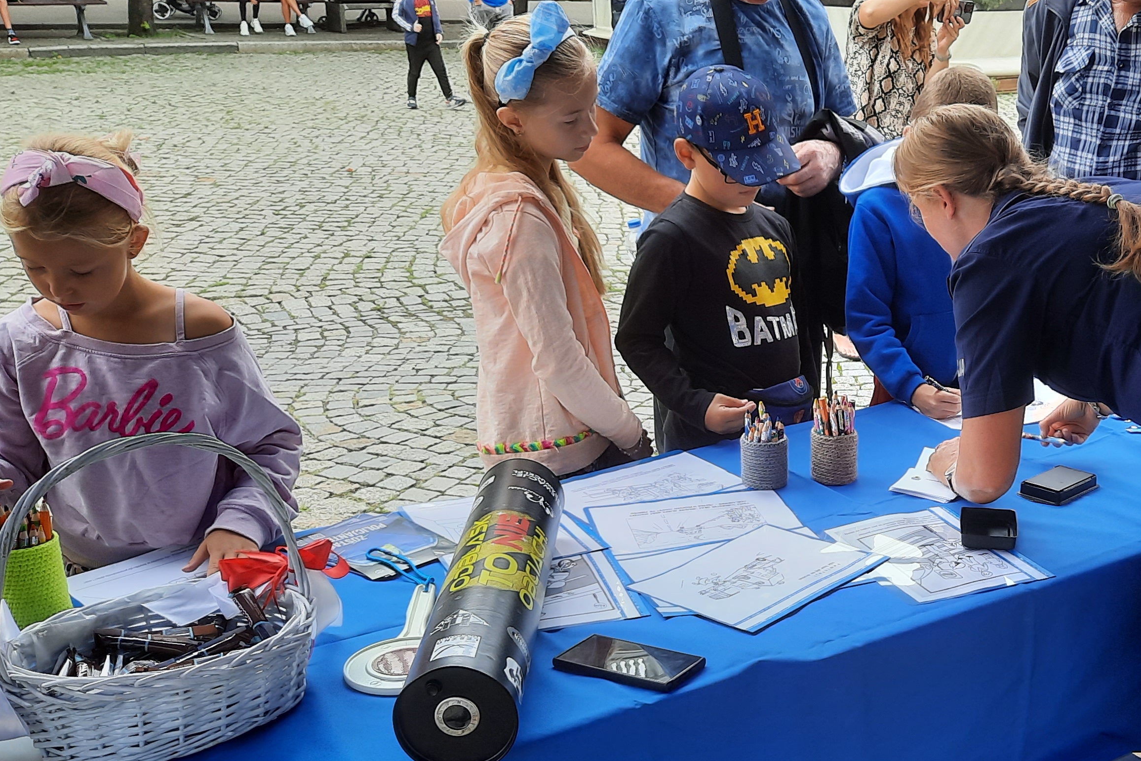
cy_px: 503
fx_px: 1426
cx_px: 861
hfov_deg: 42.2
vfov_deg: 29.7
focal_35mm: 45
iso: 32
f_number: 2
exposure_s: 1/157
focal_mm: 4.6
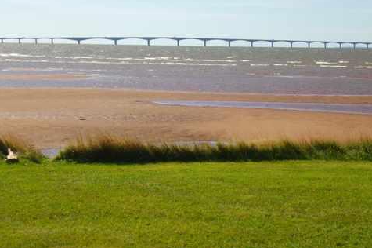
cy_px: 111
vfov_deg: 16.8
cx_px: 186
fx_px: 836
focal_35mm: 81
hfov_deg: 25.1
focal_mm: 12.8
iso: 100
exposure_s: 1/200
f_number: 8.5
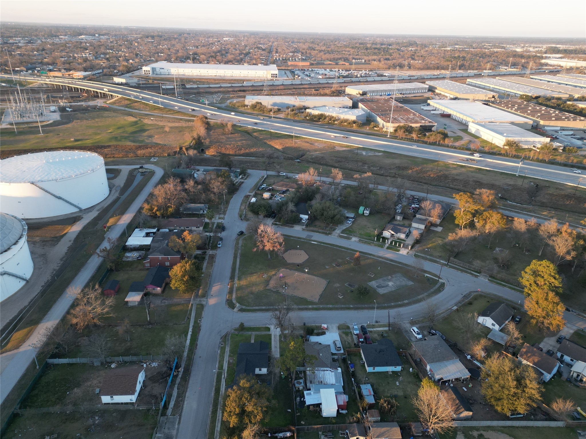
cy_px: 220
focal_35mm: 24
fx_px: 406
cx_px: 293
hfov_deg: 71.6
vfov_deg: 56.8
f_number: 1.7
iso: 140
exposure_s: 1/350
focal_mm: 6.72
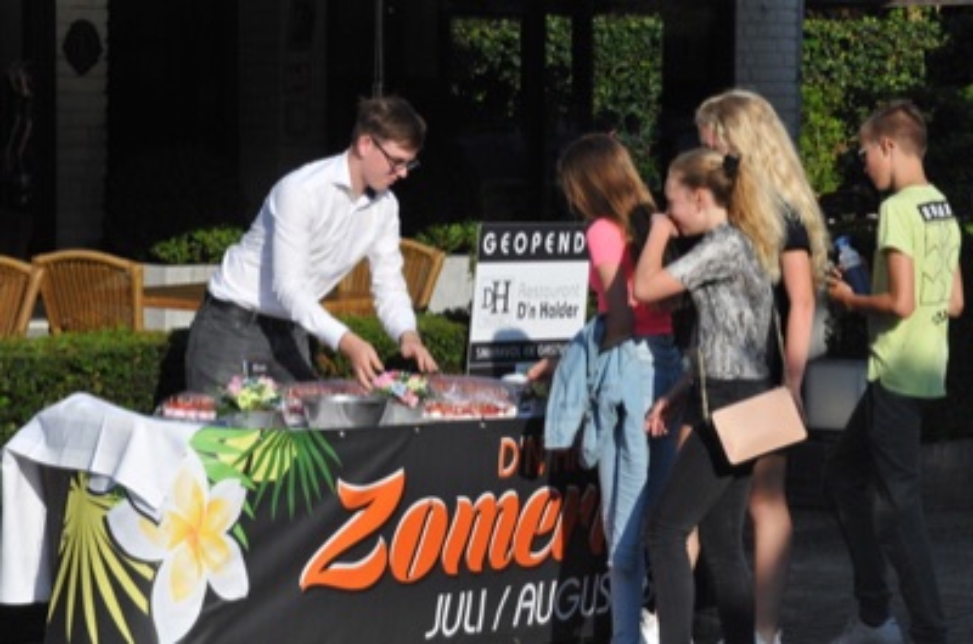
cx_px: 486
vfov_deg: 7.6
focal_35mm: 180
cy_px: 322
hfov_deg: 11.4
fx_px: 4855
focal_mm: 120
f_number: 18
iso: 2000
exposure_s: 1/1250
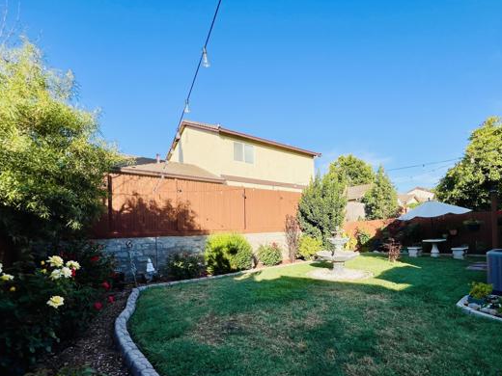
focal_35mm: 16
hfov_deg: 94.2
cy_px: 229
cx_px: 276
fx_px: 232
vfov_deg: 77.0
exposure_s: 1/1167
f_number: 1.8
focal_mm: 1.57
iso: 32
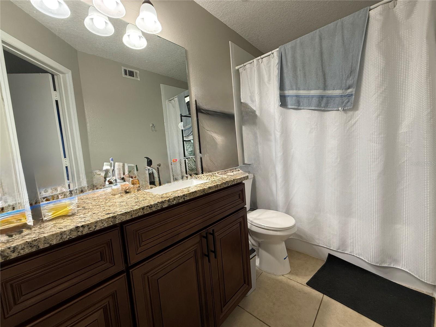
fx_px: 176
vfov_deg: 85.7
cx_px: 218
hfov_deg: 102.1
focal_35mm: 14
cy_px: 164
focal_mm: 2.22
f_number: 2.2
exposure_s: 1/60
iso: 200
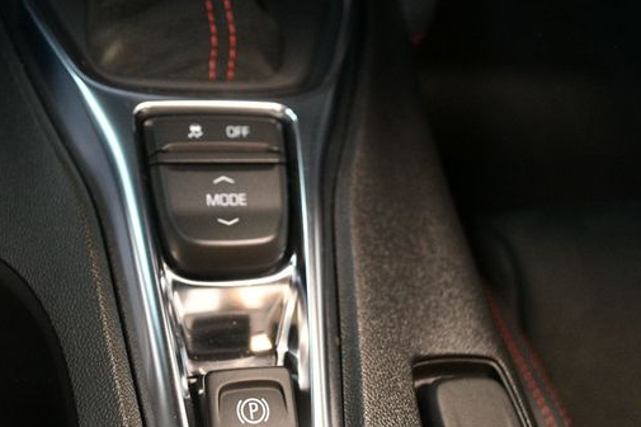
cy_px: 222
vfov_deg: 35.0
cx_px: 269
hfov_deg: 50.5
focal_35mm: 38
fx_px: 676
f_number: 3.8
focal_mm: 20
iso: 3200
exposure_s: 1/100
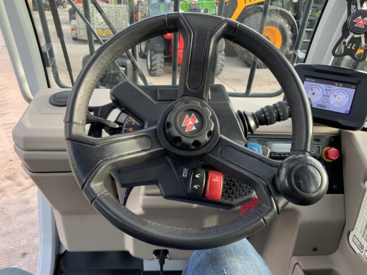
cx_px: 184
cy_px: 138
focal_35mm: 29
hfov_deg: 61.7
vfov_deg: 48.2
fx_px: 307
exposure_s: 1/122
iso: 32
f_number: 1.8
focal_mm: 3
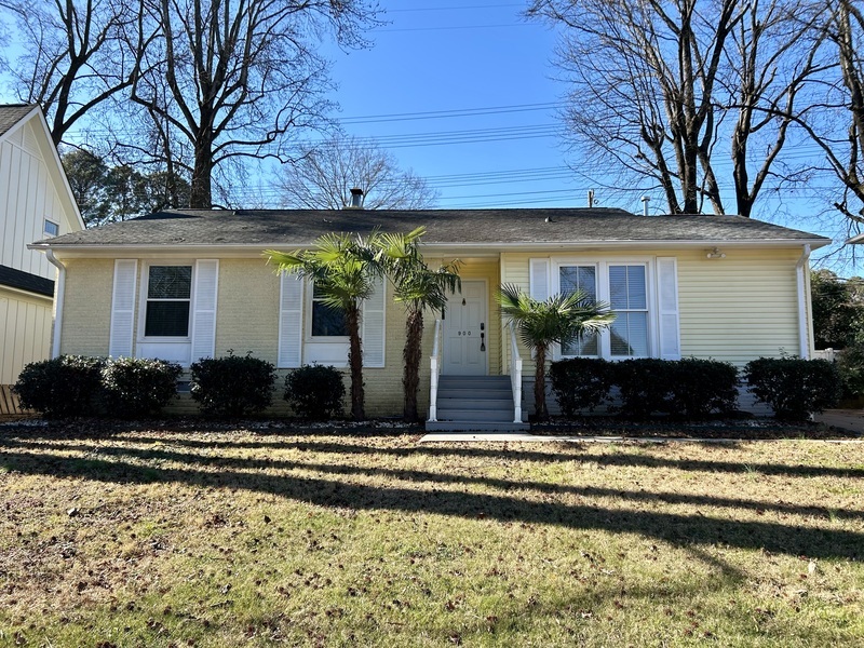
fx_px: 649
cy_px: 324
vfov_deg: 53.1
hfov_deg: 67.3
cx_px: 432
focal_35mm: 26
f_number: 1.5
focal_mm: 5.7
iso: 50
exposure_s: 1/1488
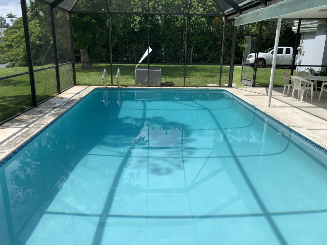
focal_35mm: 27
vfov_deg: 51.4
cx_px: 165
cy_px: 119
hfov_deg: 65.3
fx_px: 255
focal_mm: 4.25
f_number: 1.8
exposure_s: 1/1661
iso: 25
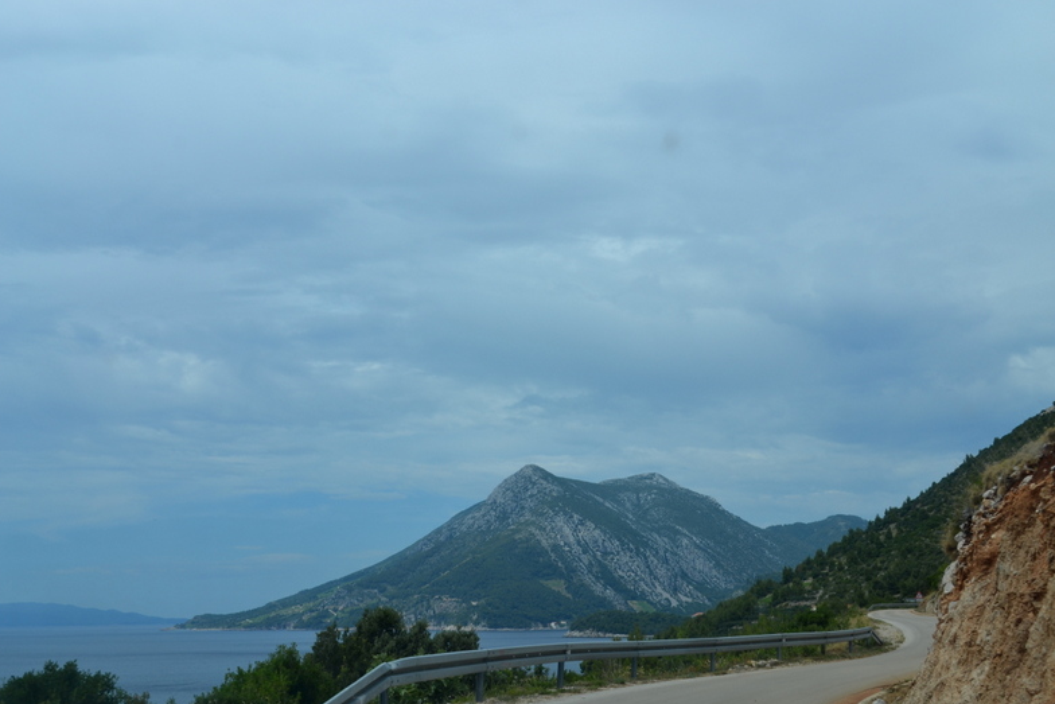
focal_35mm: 49
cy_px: 358
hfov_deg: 40.3
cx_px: 518
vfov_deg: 27.5
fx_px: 1436
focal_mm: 32
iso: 100
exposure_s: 1/250
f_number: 8
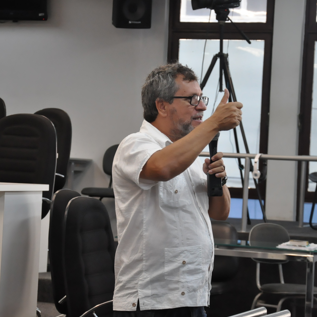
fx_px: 1399
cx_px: 181
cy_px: 158
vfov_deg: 12.9
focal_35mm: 135
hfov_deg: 12.9
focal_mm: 70
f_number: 5.3
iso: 2000
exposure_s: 1/200
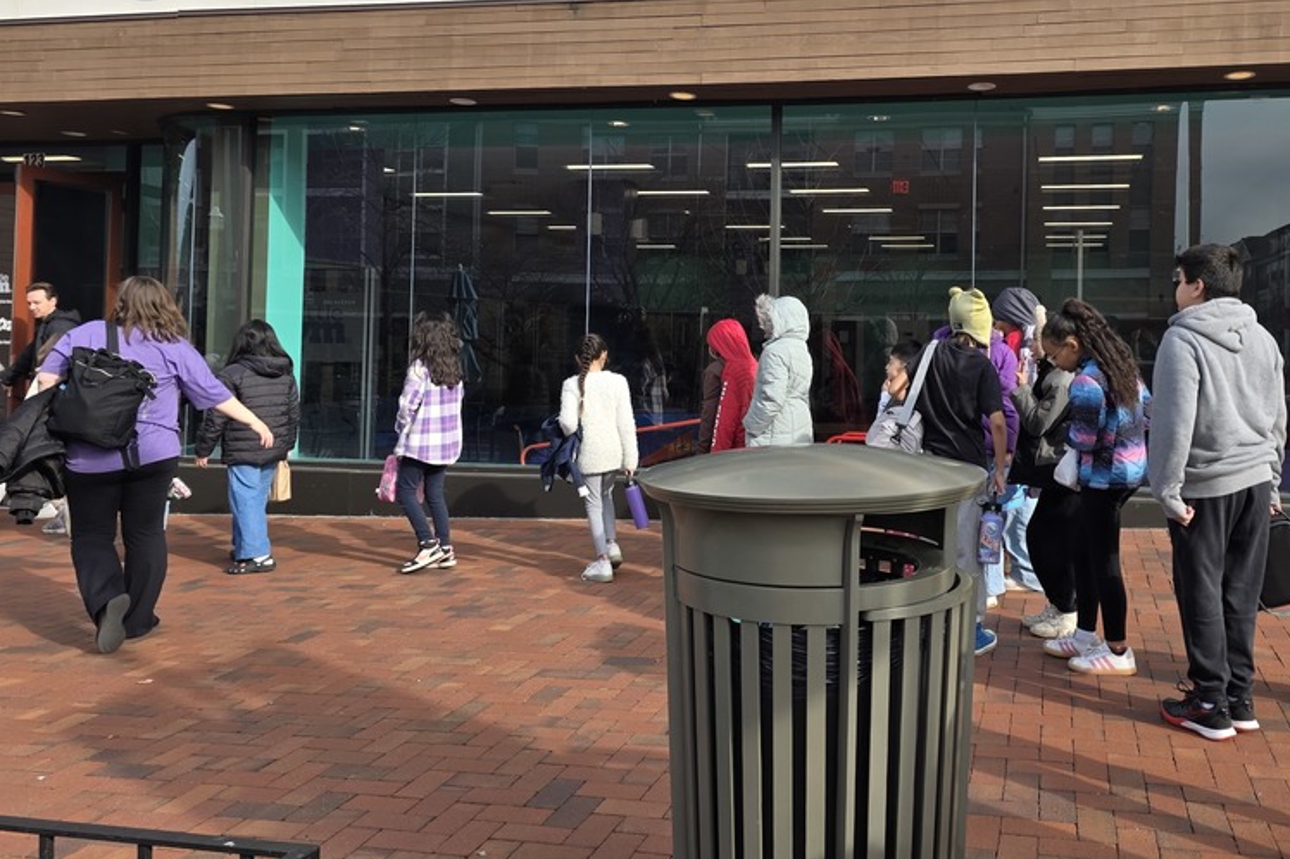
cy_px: 300
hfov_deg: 57.7
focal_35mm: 32
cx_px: 835
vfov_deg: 40.7
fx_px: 1146
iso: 80
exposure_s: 1/2384
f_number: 1.7
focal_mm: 6.3
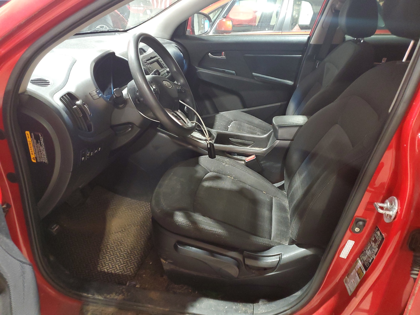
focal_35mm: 26
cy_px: 158
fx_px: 315
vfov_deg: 53.1
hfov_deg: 67.3
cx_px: 210
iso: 291
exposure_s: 1/17
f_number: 1.5
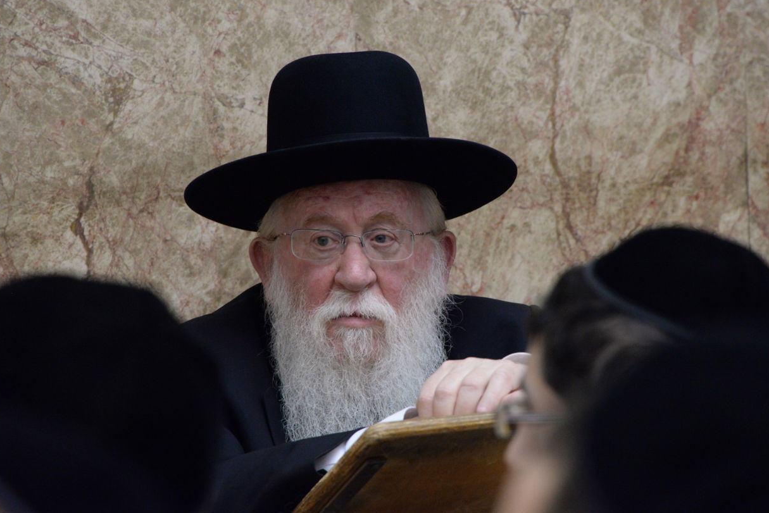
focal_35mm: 316
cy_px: 244
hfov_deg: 6.5
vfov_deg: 4.4
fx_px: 6752
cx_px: 396
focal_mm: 300
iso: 4000
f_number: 9
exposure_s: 1/200
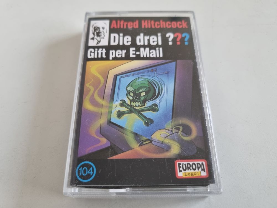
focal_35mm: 26
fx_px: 208
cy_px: 104
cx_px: 138
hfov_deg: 67.3
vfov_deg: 53.1
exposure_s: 1/100
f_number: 1.8
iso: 250
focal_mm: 5.4
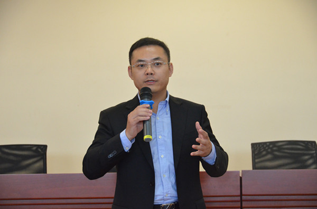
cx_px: 158
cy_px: 104
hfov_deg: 21.0
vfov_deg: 13.9
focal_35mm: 98
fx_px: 856
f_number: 5.6
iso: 3200
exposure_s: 1/125
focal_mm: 65
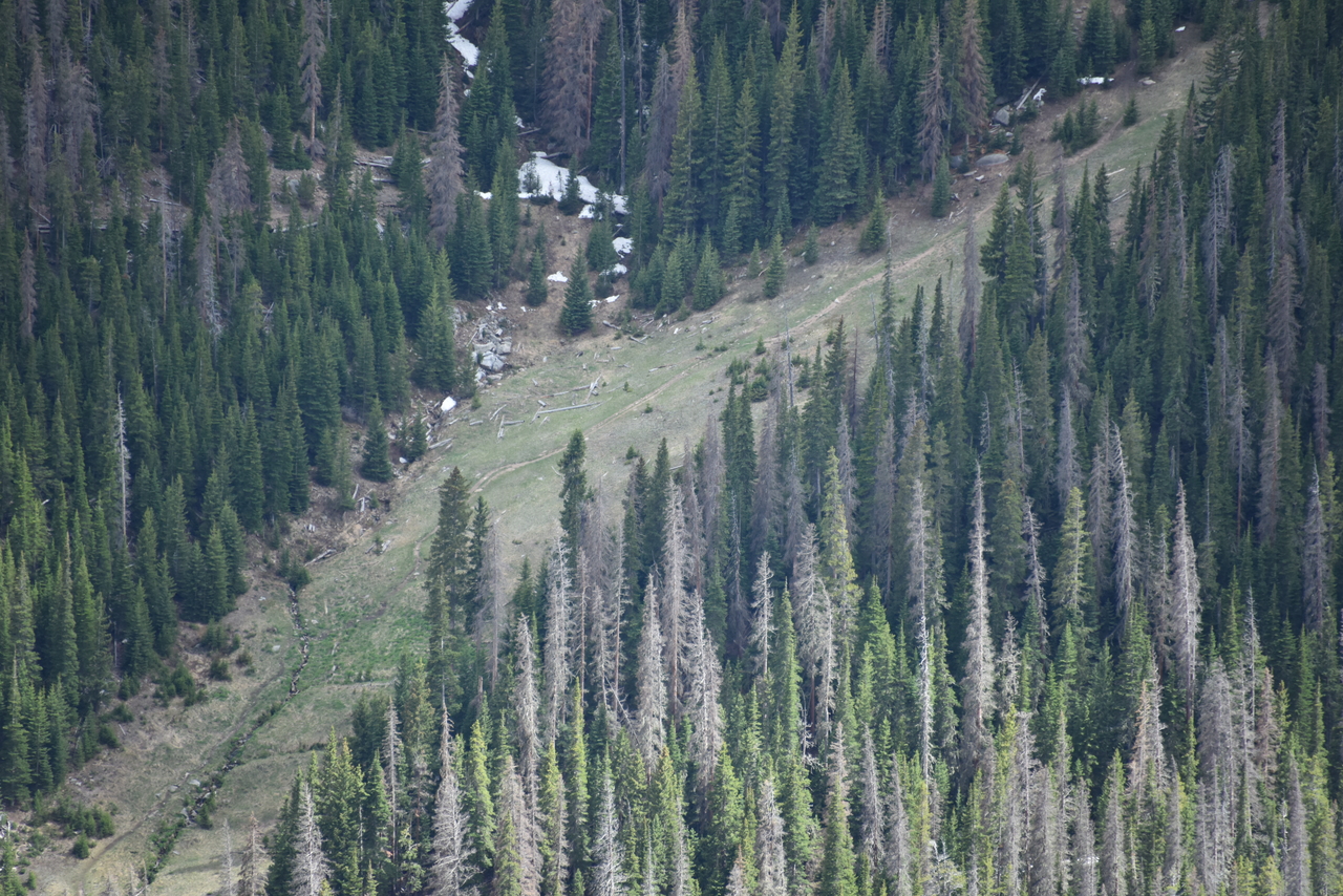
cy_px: 448
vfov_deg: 4.6
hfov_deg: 6.9
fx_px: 11193
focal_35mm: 300
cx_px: 672
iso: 560
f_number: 5.6
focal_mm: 300
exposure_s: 1/640
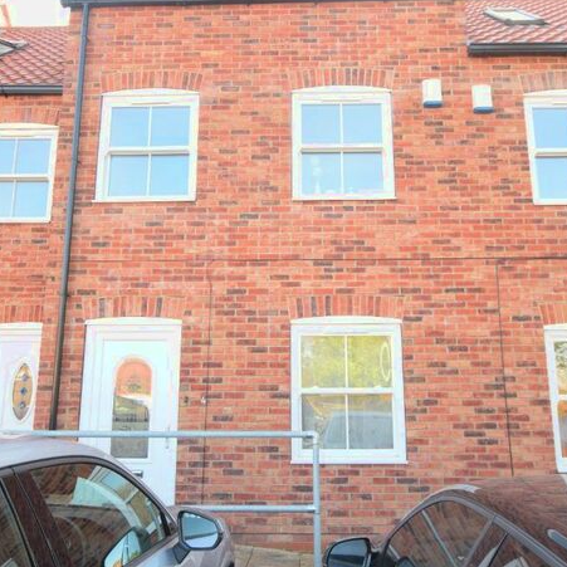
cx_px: 290
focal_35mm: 30
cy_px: 278
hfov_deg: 54.6
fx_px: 550
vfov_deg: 54.6
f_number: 5.6
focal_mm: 15
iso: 400
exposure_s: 1/125
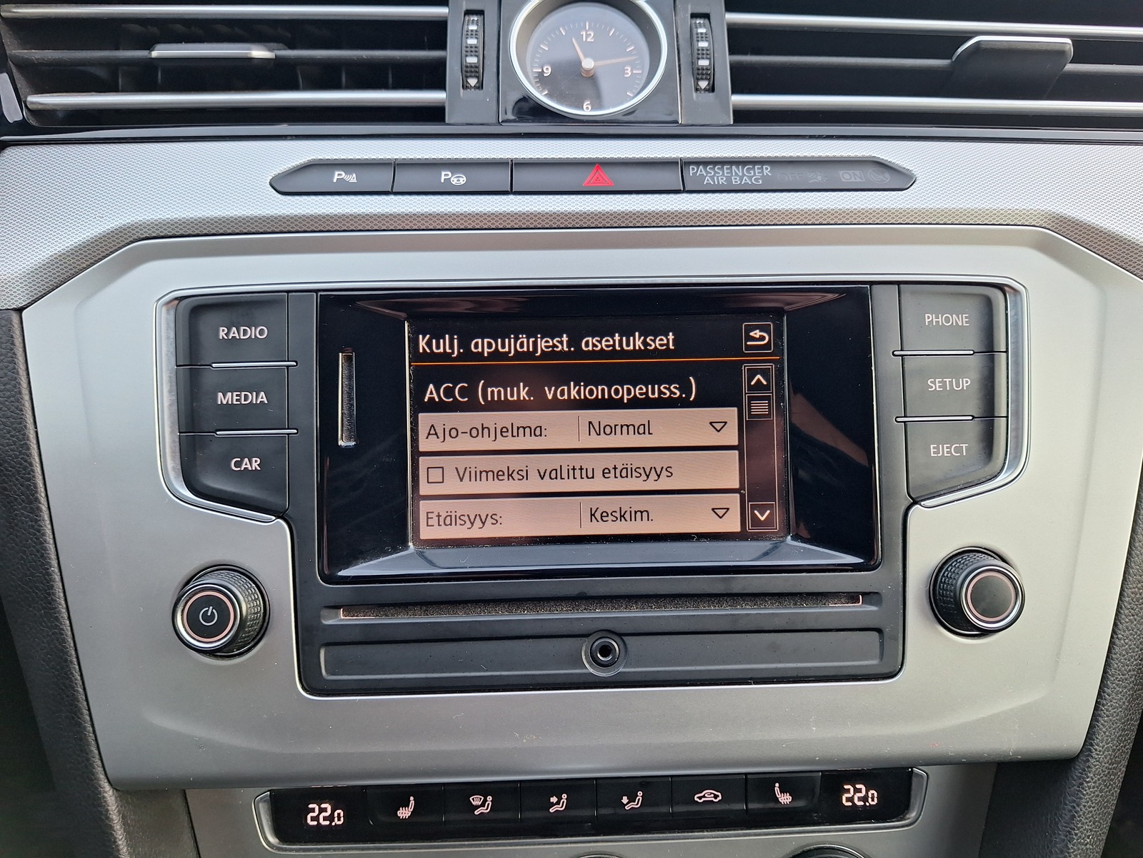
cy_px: 429
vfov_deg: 58.9
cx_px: 572
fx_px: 759
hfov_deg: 73.9
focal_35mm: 23
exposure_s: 1/40
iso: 80
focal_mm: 5.54
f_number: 1.8
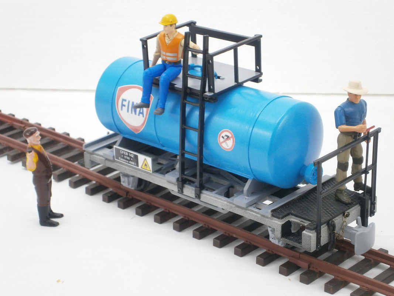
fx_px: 990
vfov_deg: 17.0
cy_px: 148
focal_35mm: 87
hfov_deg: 22.5
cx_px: 197
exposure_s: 1/5
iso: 125
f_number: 4.9
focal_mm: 15.4
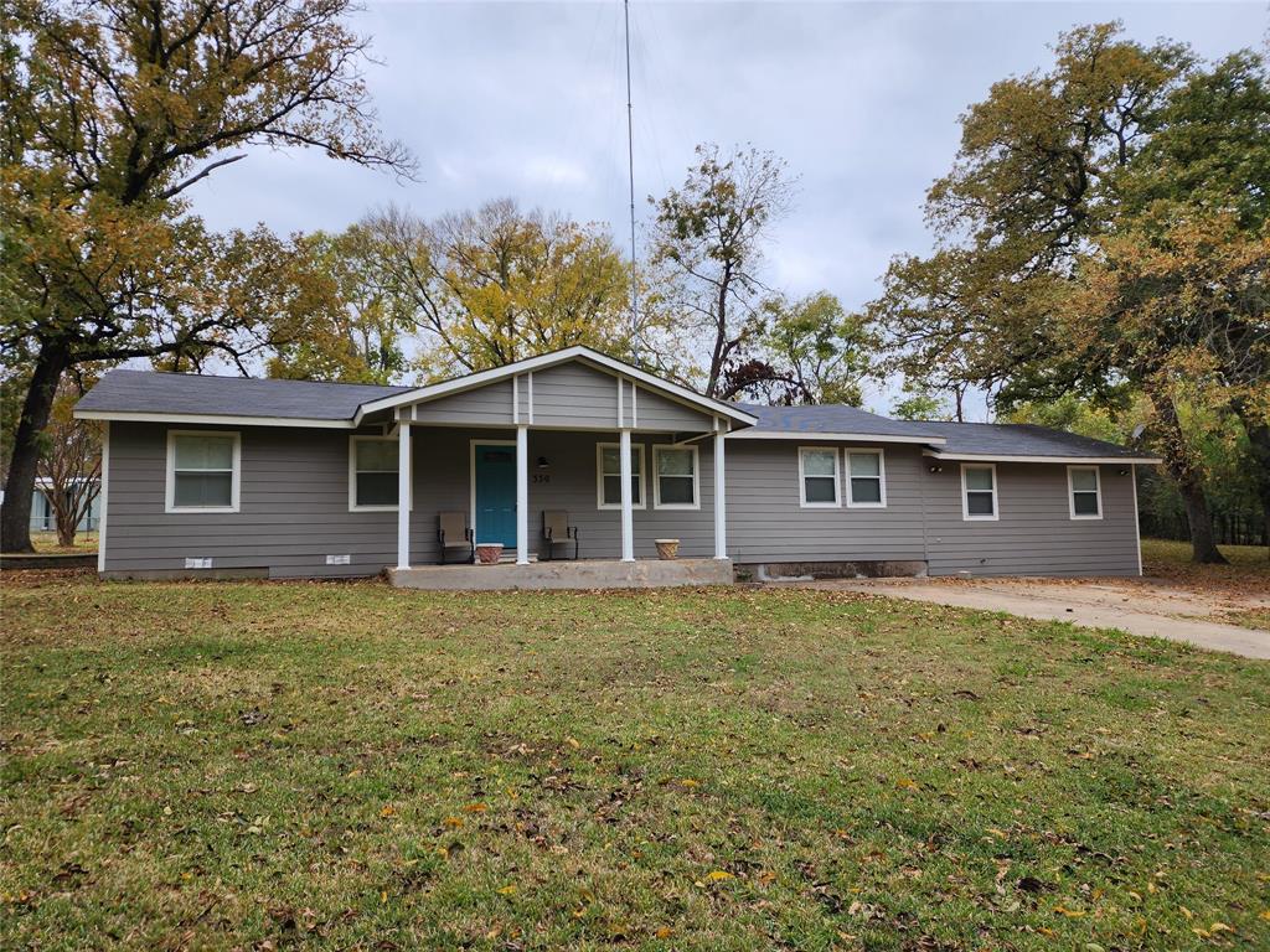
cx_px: 635
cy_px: 476
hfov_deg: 73.9
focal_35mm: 23
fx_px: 844
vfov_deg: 58.9
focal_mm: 6.4
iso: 12
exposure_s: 1/575
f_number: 1.8
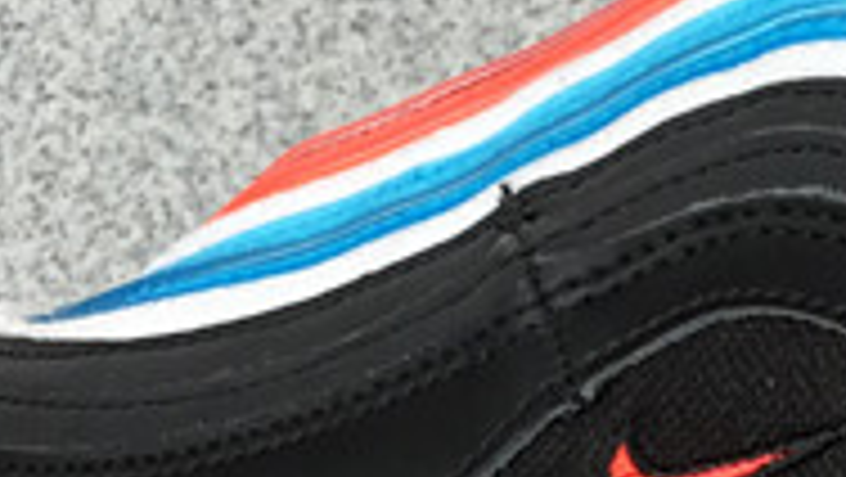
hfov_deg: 14.6
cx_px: 878
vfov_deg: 8.4
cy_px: 364
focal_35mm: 144
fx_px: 3232
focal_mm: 3.3
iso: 40
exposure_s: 1/120
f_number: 2.4
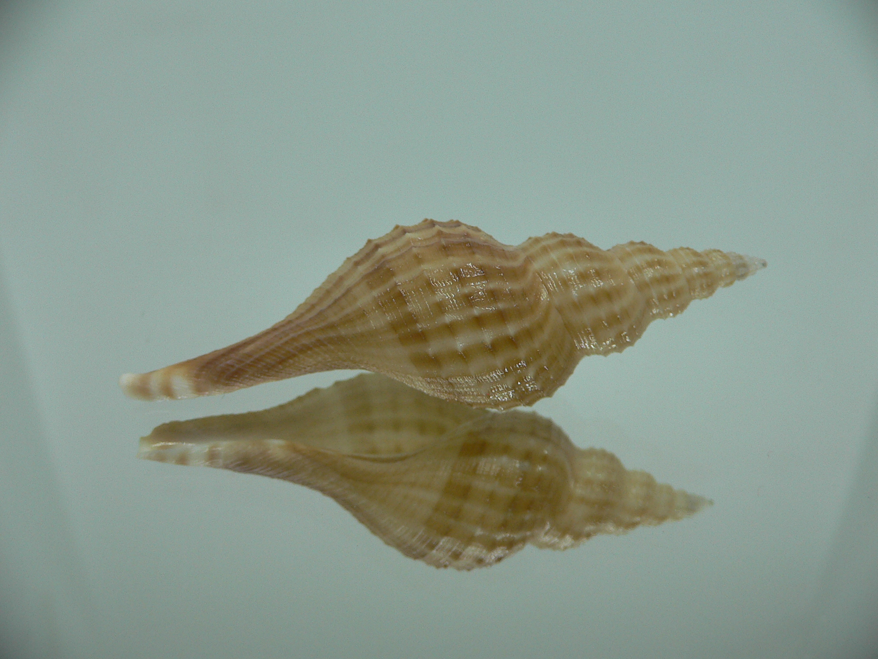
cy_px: 330
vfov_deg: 40.7
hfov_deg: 52.6
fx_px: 888
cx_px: 439
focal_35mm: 35
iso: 100
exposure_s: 1/60
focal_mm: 4.6
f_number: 2.8
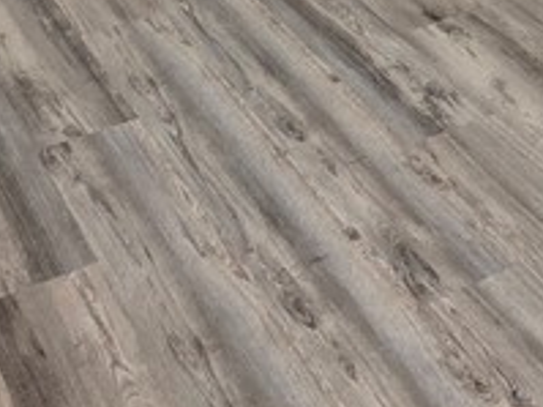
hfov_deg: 28.5
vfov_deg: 16.2
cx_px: 131
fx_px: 1050
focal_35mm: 67
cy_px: -437
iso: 80
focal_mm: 2.2
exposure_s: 1/120
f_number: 1.9
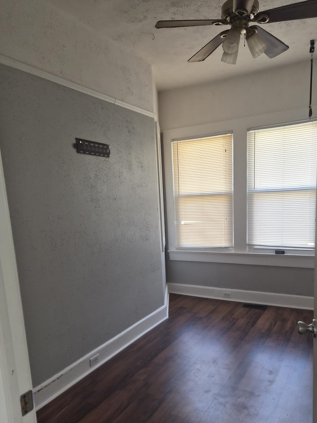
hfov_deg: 49.7
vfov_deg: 62.9
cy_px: 253
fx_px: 342
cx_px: 158
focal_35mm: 28
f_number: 1.8
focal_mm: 5.4
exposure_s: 1/120
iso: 200
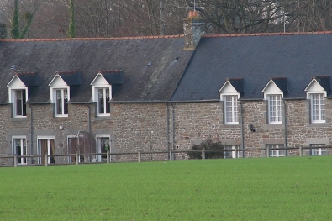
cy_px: 82
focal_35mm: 483
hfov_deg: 4.3
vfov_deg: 2.8
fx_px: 4452
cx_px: 205
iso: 50
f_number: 3.5
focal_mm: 44.8
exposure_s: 1/67.2
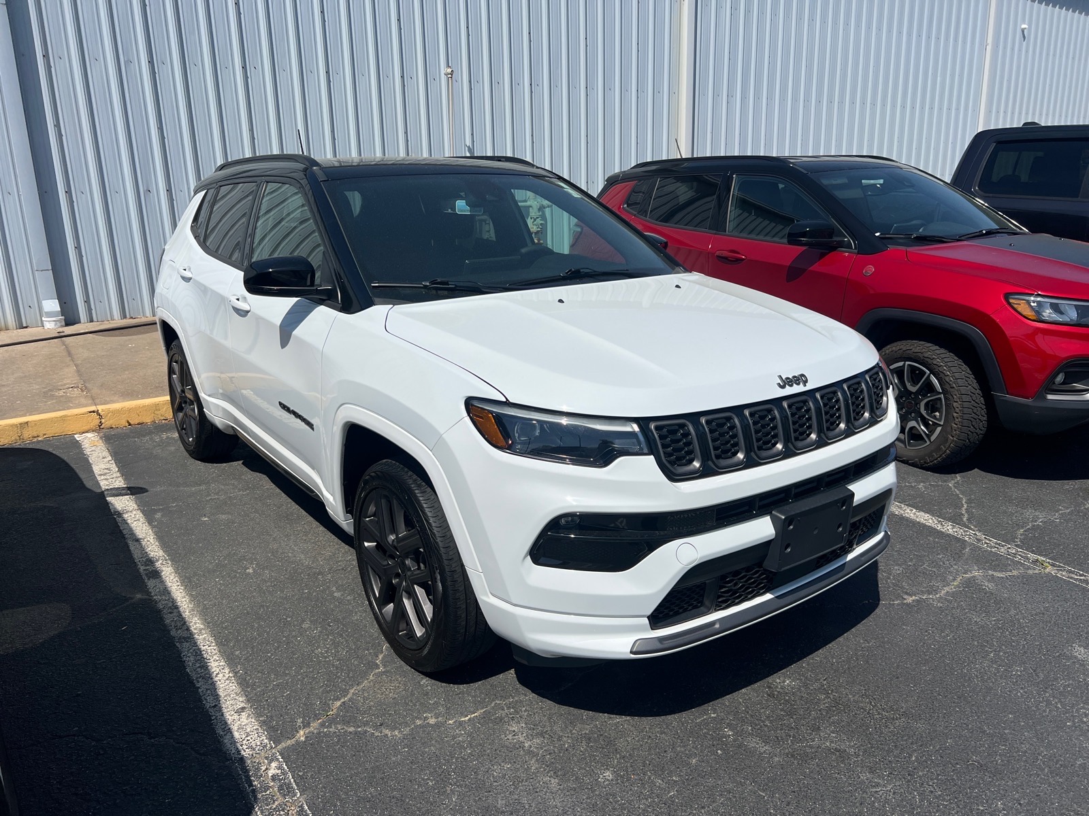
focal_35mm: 26
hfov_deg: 67.3
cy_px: 408
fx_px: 818
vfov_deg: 53.1
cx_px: 544
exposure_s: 1/11364
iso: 50
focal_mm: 5.7
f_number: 1.5
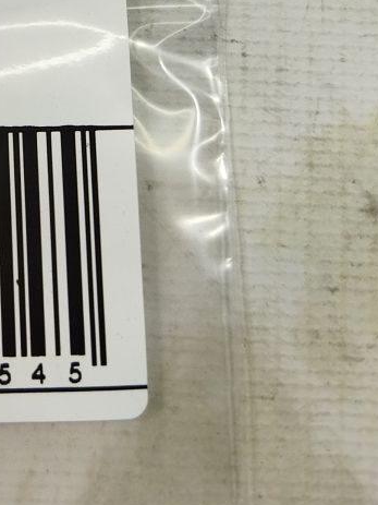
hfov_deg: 19.7
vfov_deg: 25.5
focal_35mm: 70
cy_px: -67
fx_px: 1020
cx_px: -77
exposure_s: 1/191
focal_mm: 4.71
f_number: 1.79
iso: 100
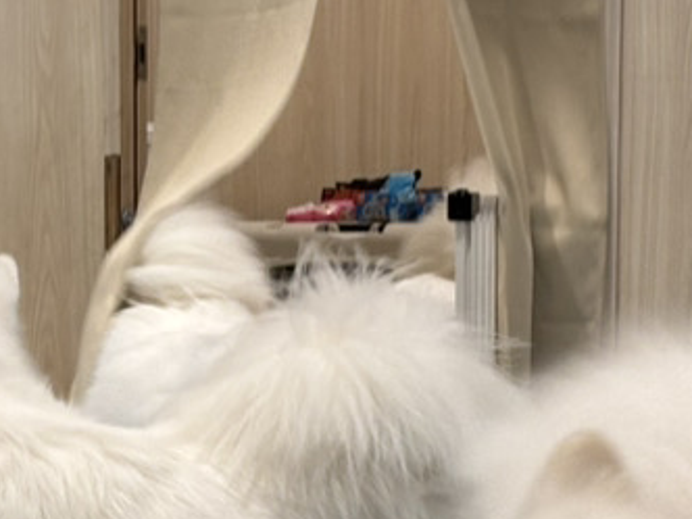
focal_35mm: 188
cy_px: 569
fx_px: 3758
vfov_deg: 7.8
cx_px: 273
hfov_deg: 10.5
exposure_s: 1/100
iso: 32
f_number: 1.6
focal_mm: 5.96
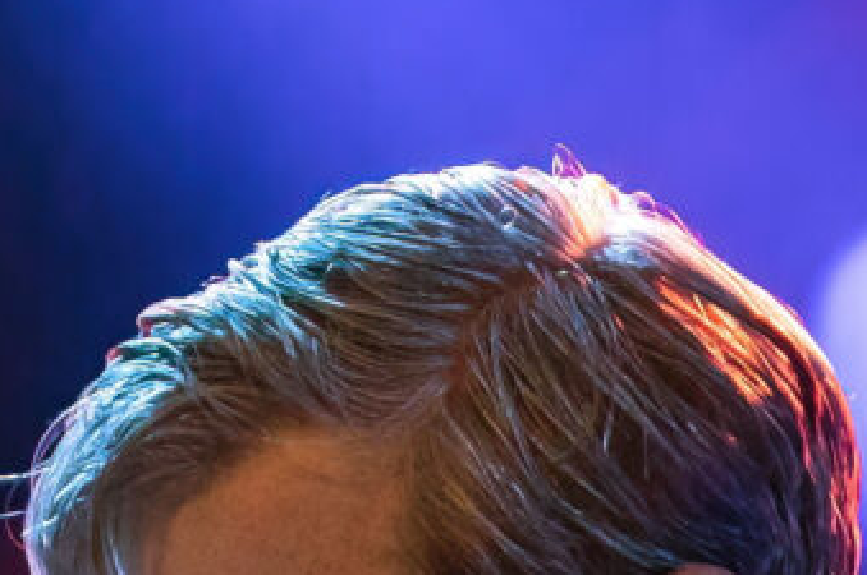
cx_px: 504
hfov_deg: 3.9
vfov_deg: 2.6
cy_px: 1059
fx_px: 12722
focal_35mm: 529
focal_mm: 70
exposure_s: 1/125
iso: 2500
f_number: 3.2
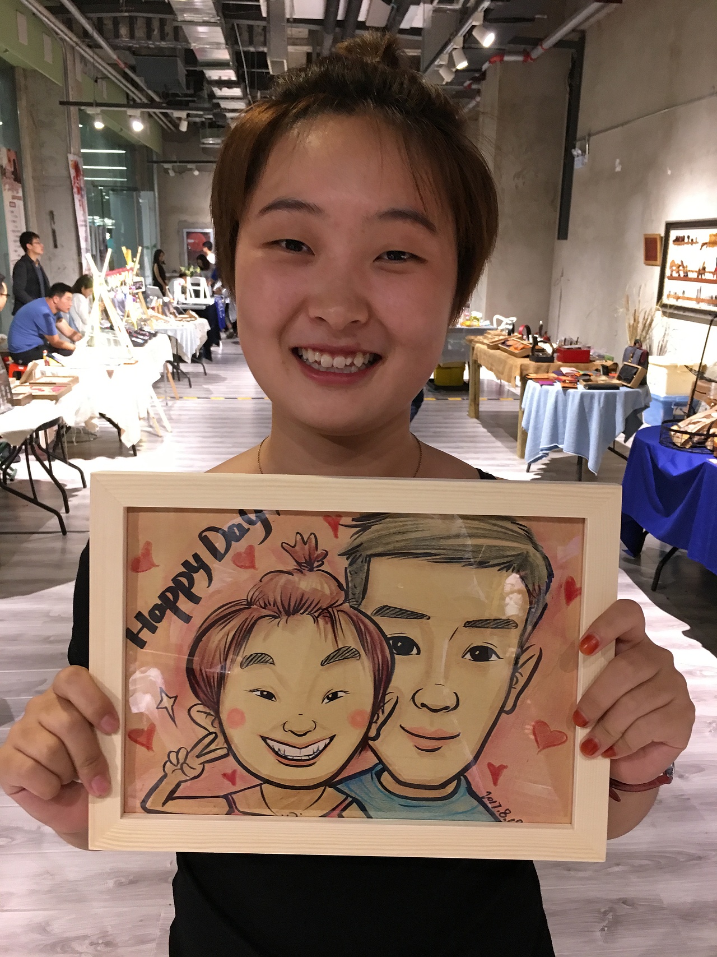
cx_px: 358
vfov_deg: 61.7
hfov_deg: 48.2
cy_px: 478
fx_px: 801
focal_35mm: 29
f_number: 2.2
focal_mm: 4.15
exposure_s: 1/17
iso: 80
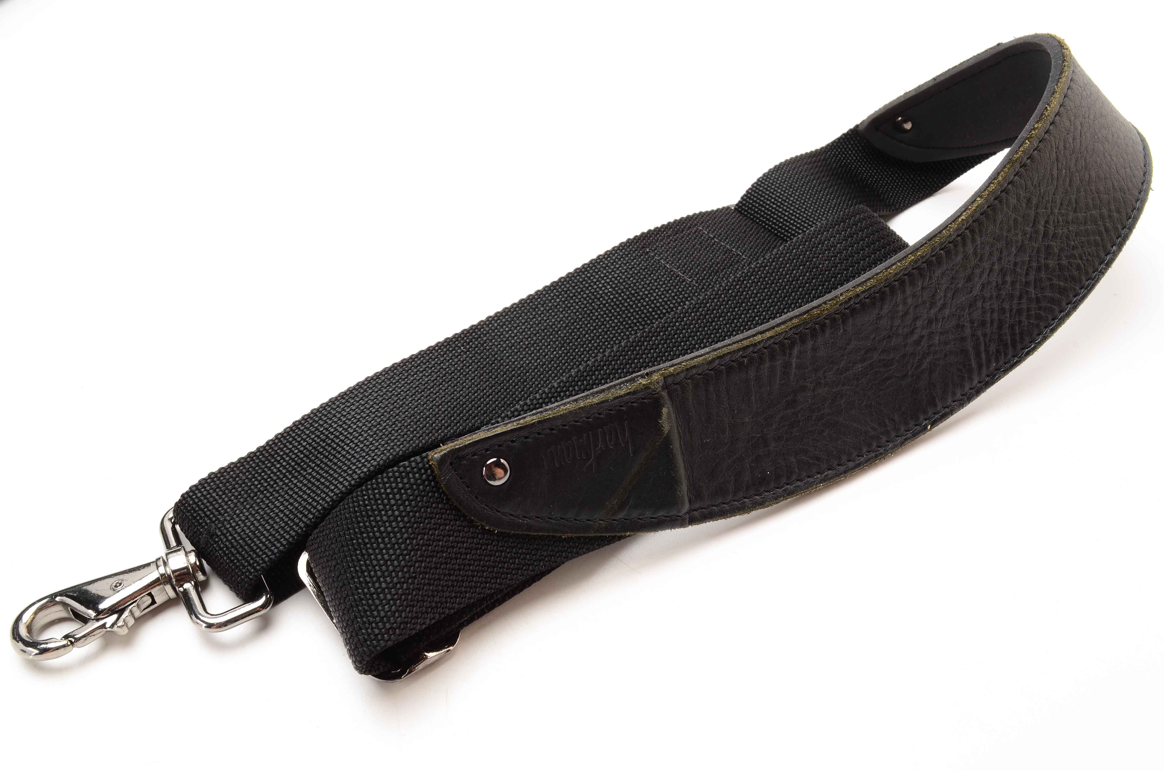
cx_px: 582
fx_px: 1162
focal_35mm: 36
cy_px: 386
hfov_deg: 53.2
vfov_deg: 36.7
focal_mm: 24
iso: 100
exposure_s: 1/160
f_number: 16
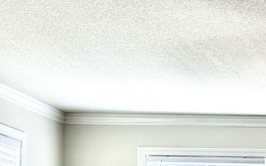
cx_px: 426
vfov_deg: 12.6
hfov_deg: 18.4
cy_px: 269
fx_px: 703
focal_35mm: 97
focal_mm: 6.86
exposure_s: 1/650
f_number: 1.78
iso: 80
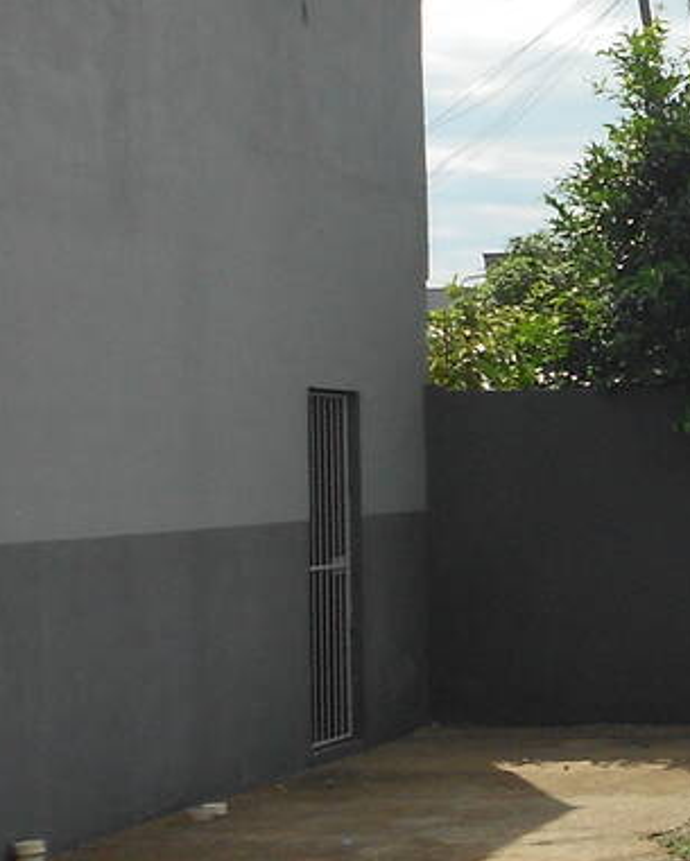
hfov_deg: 14.2
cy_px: 368
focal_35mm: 96
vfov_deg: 19.9
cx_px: 1247
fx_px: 2450
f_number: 3.2
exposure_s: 1/1250
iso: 80
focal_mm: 4.6
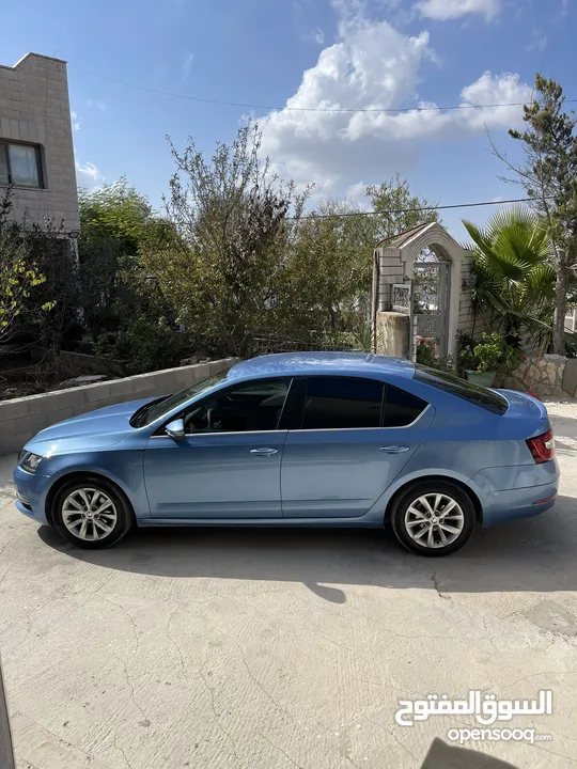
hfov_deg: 54.9
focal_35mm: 25
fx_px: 556
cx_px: 288
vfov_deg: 69.4
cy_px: 384
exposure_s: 1/4717
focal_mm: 5.1
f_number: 1.6
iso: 32
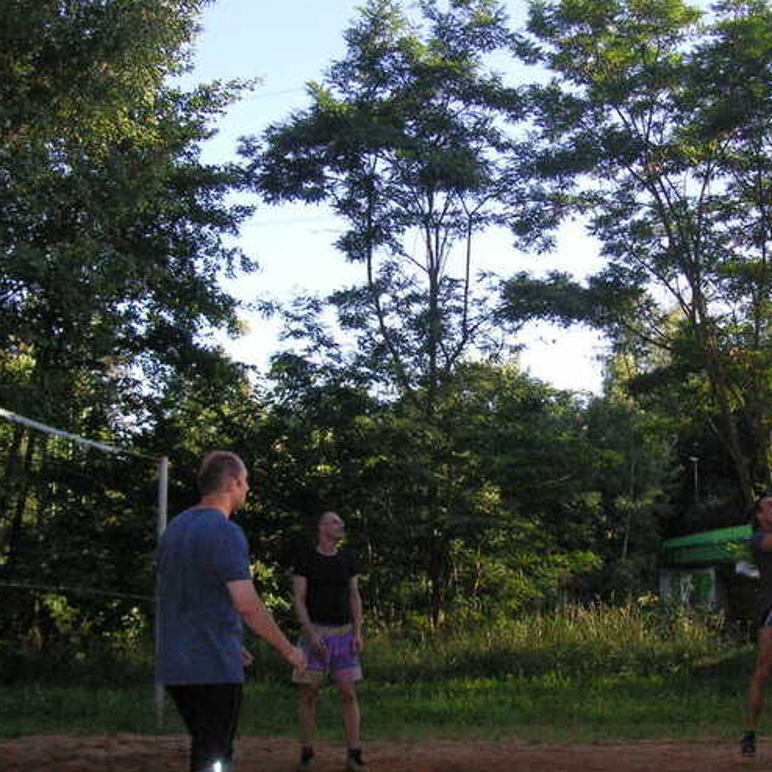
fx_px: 1337
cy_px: 395
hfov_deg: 32.0
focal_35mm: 53
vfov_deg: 32.2
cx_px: 492
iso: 160
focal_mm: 6.1
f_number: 2.8
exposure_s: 1/750
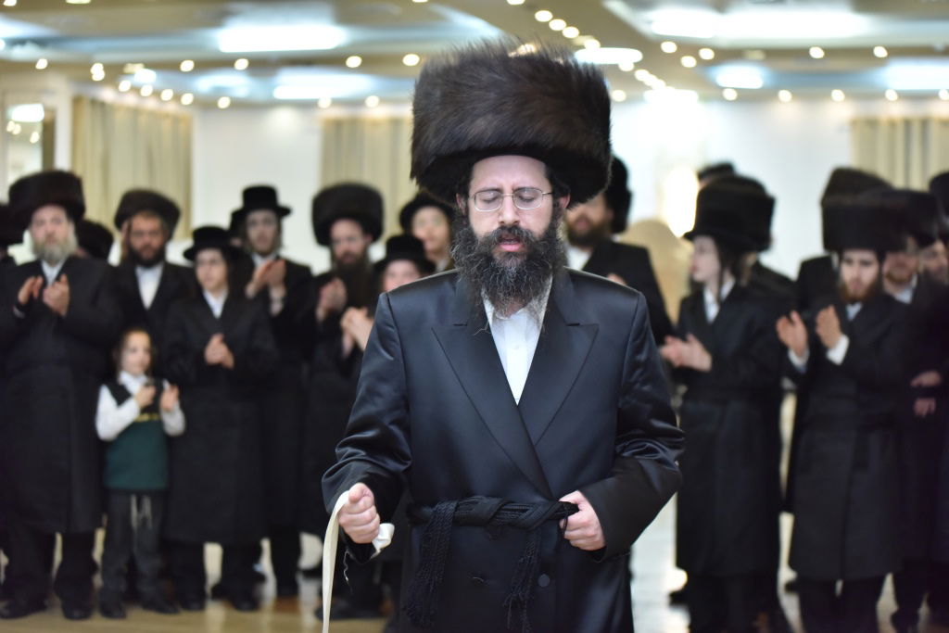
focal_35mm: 70
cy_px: 316
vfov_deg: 19.5
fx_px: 1845
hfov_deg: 28.8
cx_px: 474
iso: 1600
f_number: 2.8
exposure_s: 1/200
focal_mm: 70
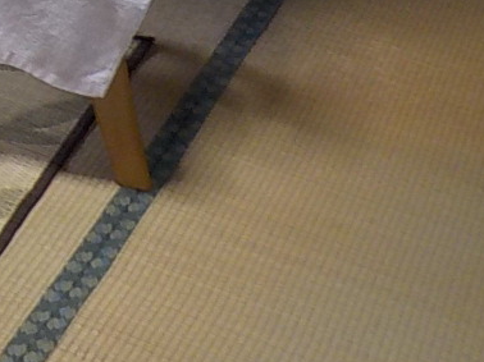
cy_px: -238
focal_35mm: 127
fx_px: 1775
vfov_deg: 11.1
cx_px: -298
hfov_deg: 14.2
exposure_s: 1/30
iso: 160
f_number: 3.3
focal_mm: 4.1
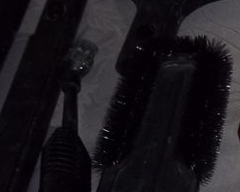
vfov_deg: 10.8
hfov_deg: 12.8
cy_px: 183
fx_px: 1009
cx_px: 372
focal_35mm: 142
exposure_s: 1/30
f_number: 3.1
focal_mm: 6.5
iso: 160
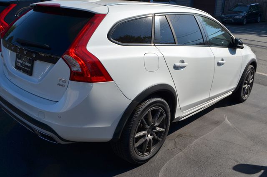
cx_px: 134
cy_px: 88
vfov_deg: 39.8
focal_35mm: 33
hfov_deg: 57.3
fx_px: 244
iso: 100
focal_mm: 22
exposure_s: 1/200
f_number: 10
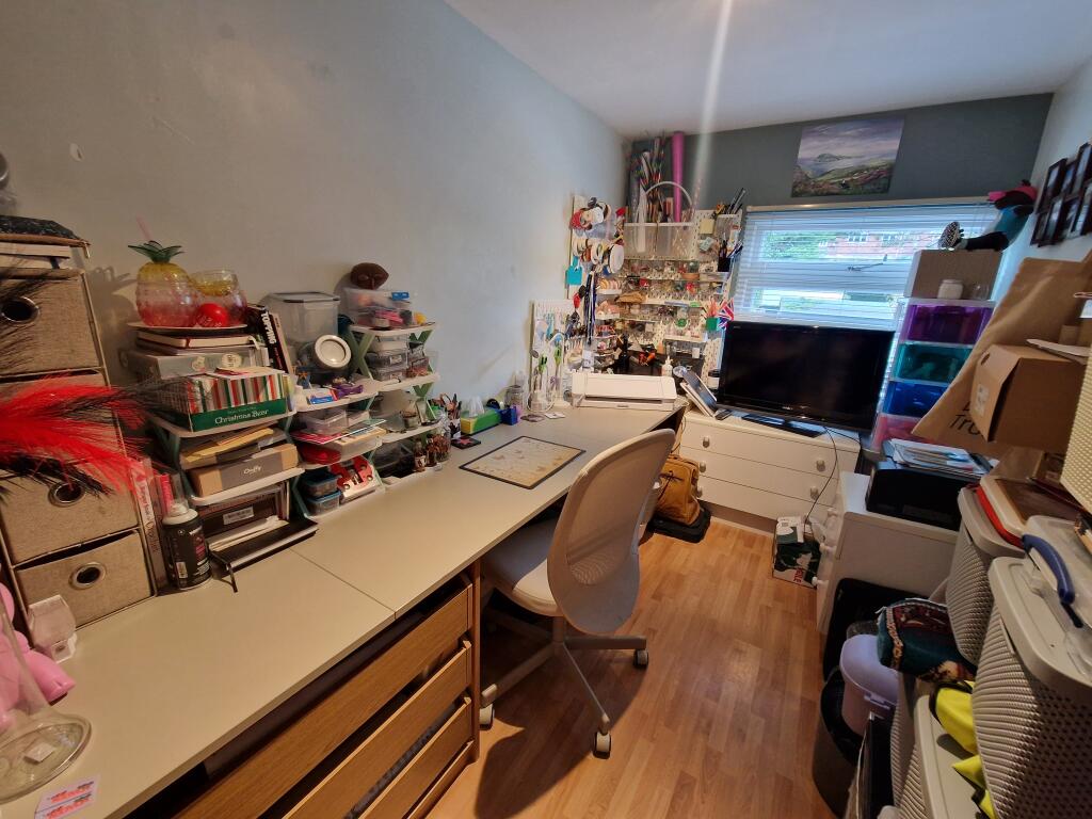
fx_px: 410
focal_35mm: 13
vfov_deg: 89.9
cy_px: 410
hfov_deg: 106.2
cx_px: 546
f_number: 2.2
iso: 320
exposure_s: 1/33
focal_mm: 2.2
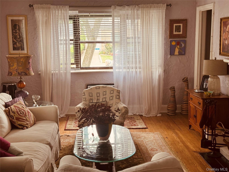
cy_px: 86
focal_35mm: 48
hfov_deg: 39.7
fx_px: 318
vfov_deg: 30.3
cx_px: 114
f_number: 1.78
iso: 100
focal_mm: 6.76
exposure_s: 1/67
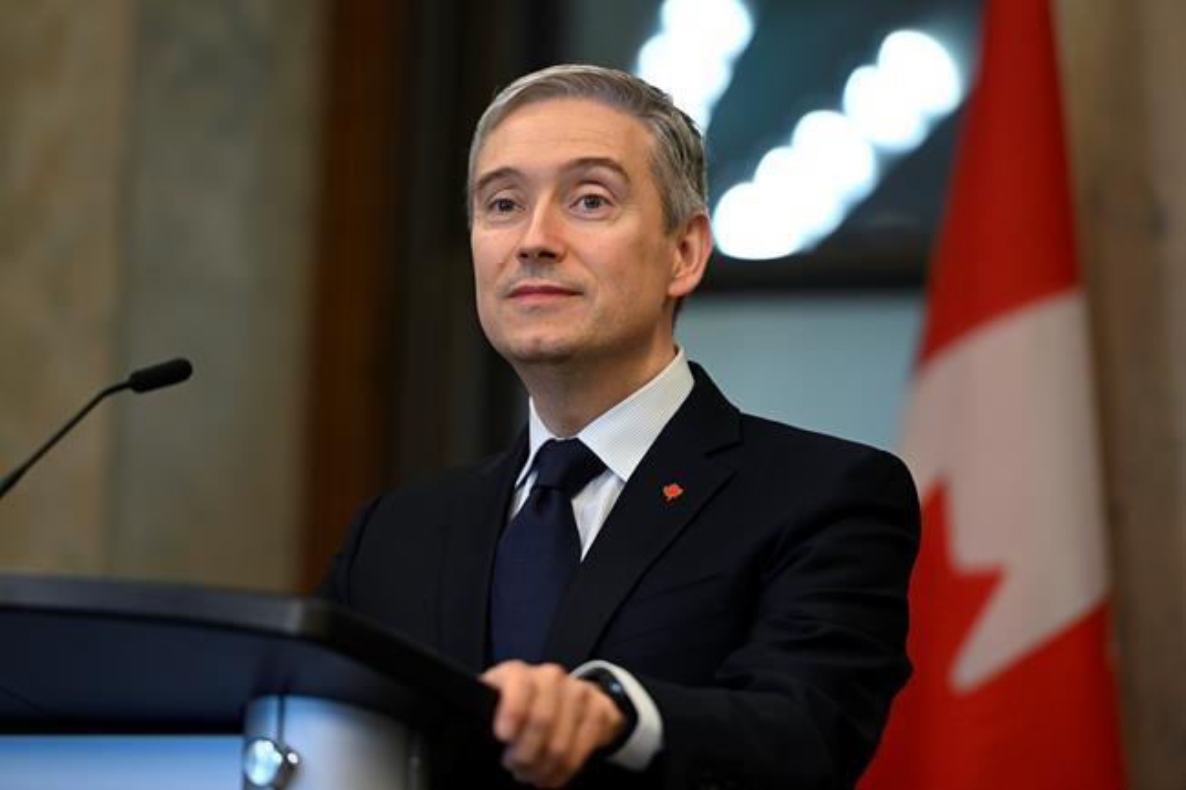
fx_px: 6587
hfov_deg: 10.3
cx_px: 593
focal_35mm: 200
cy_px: 395
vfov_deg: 6.9
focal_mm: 200
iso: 1250
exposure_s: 1/400
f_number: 2.8
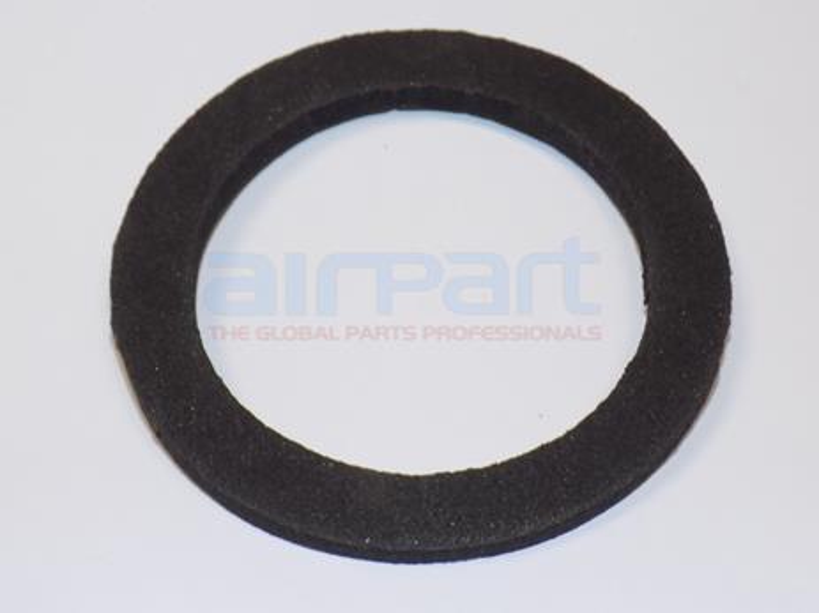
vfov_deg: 17.2
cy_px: 306
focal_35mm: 86
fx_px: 2034
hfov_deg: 22.8
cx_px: 410
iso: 400
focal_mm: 15.3
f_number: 4.4
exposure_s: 1/30
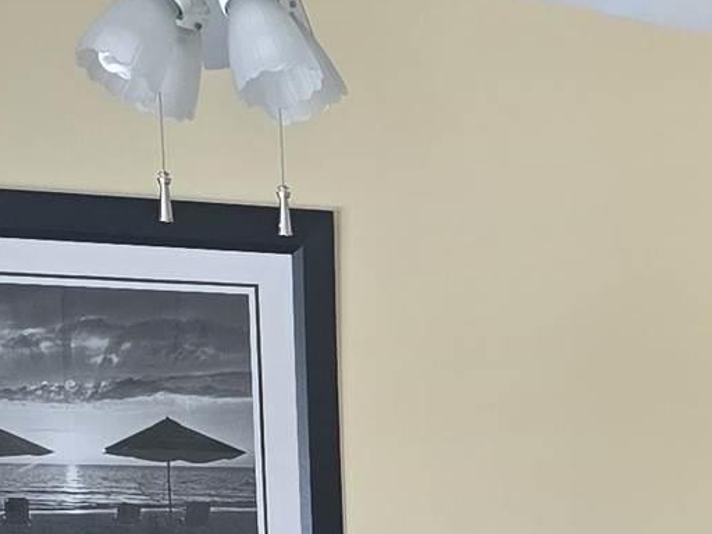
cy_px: 1049
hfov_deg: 13.8
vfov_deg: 10.0
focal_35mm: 138
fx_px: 2838
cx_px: 921
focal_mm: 6.3
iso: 125
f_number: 1.7
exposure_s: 1/60
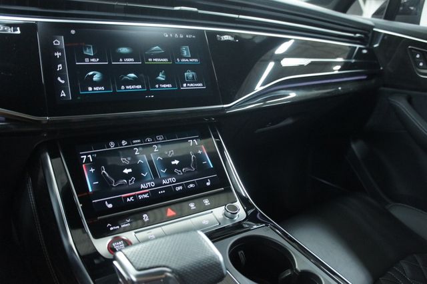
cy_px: 142
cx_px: 214
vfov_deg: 47.9
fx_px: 320
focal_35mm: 27
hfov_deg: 67.4
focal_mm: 18
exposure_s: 1/13
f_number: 3.5
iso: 1600
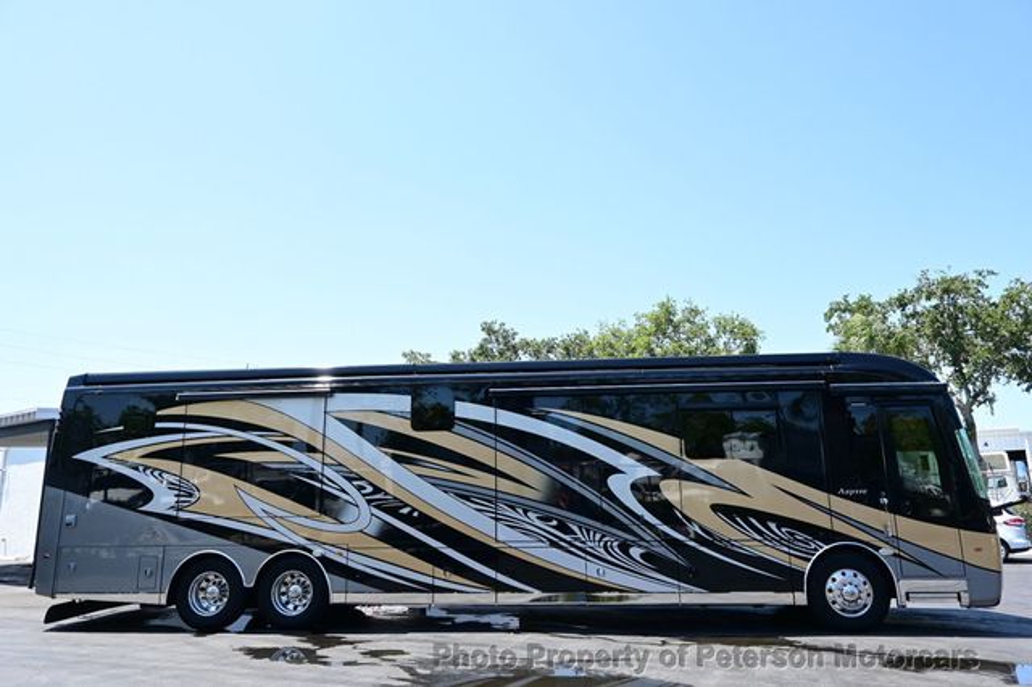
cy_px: 344
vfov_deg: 53.1
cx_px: 516
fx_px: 688
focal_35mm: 24
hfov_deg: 73.8
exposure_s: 1/160
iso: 100
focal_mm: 16
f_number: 6.3
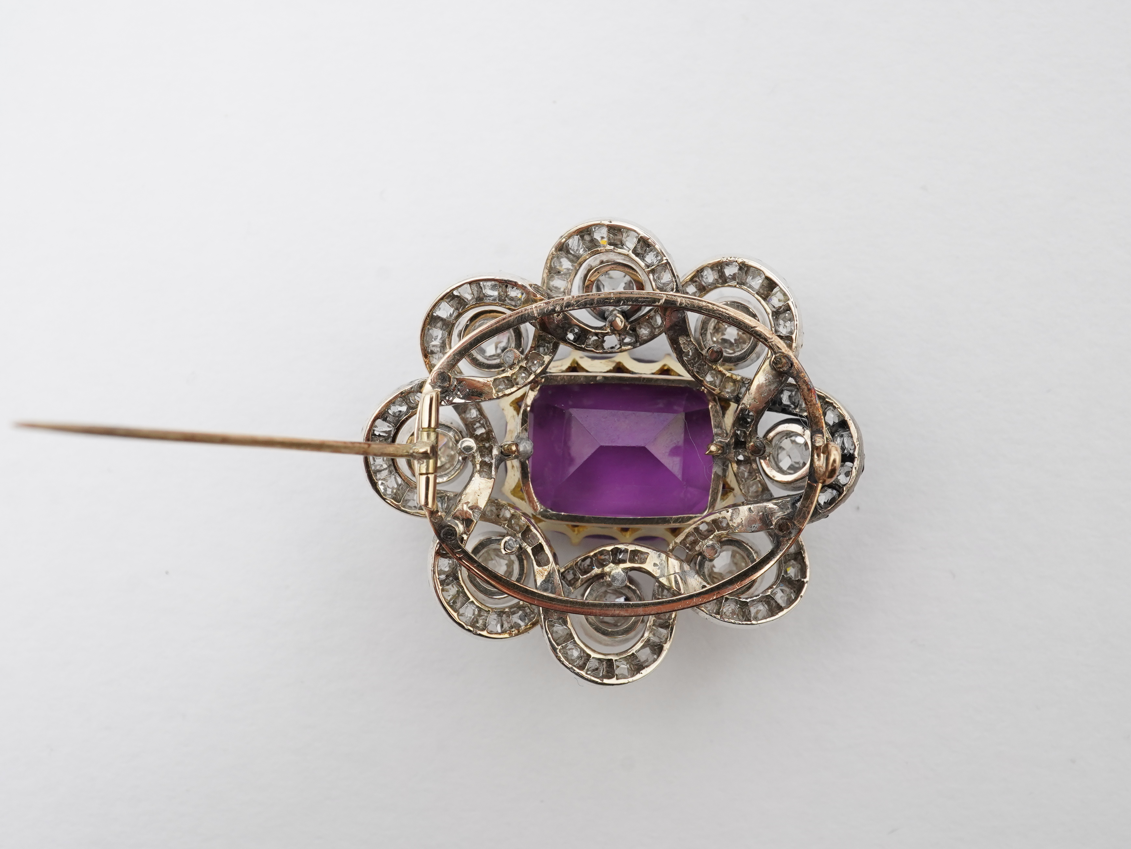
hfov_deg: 38.9
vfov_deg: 29.7
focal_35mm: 49
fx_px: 1601
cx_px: 605
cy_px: 425
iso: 640
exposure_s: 1/125
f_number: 18
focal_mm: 30
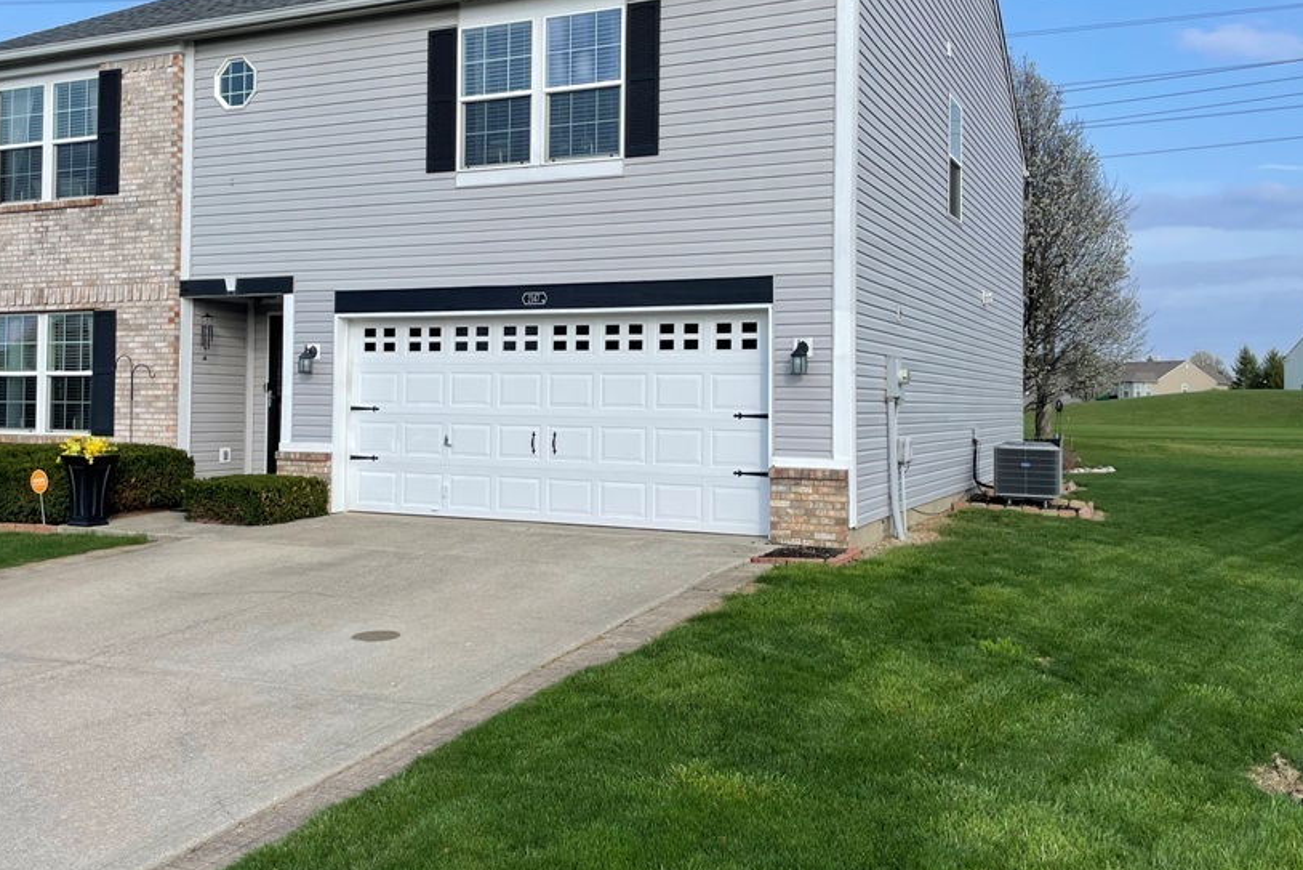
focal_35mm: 34
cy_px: 375
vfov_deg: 38.8
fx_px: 1231
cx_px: 579
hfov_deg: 55.7
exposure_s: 1/3125
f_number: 1.6
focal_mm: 4.2
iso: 32
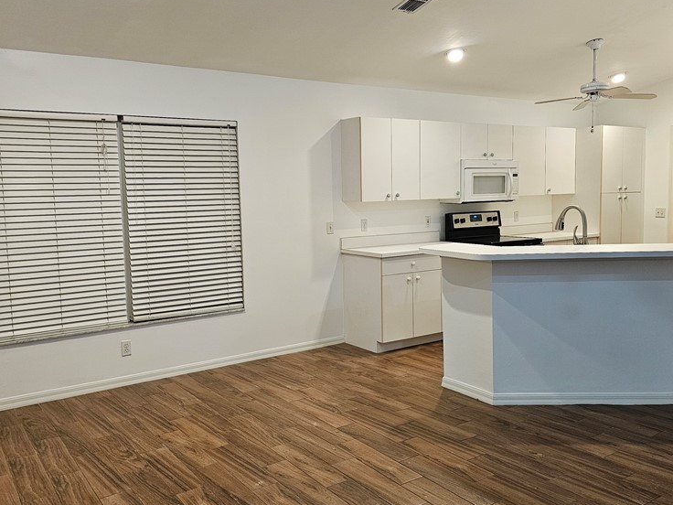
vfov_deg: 44.2
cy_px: 243
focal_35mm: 32
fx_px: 622
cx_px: 351
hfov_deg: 56.8
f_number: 1.7
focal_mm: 6.3
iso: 640
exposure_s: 1/120
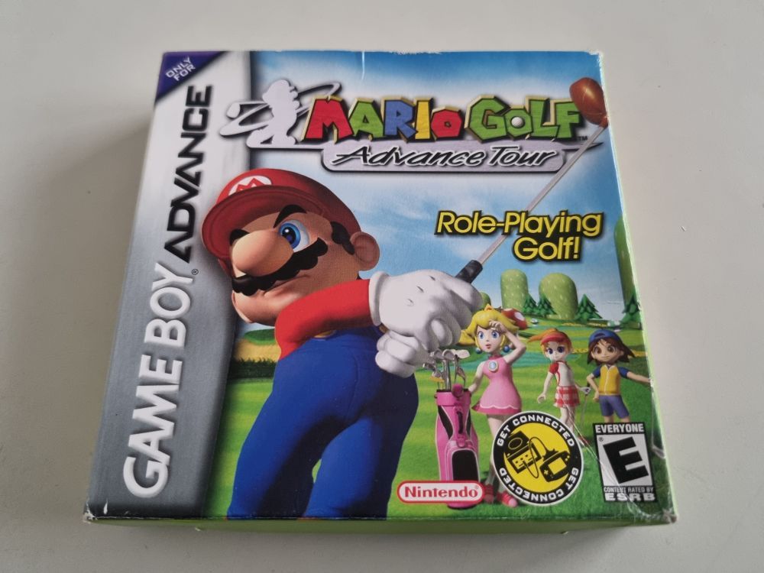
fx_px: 574
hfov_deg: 67.3
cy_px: 286
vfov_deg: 53.1
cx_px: 382
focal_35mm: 26
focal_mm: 5.4
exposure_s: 1/33
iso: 640
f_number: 1.8
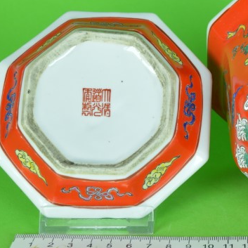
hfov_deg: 16.5
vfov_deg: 16.7
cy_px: 110
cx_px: 218
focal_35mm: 104
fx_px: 843
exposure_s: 1/160
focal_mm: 32
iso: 100
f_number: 6.3
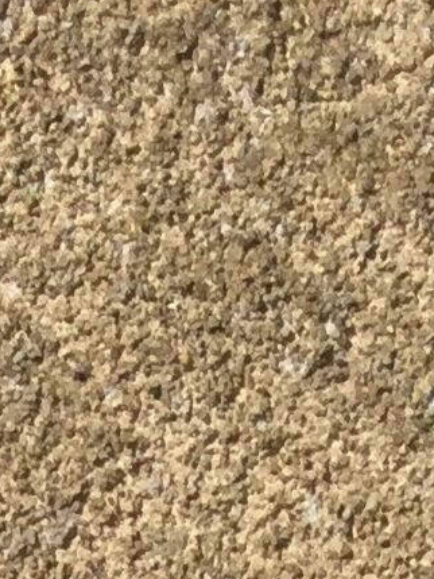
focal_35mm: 236
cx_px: 330
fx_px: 3943
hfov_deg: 6.3
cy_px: 2132
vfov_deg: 6.9
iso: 25
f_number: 2.4
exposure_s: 1/2551
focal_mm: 3.3
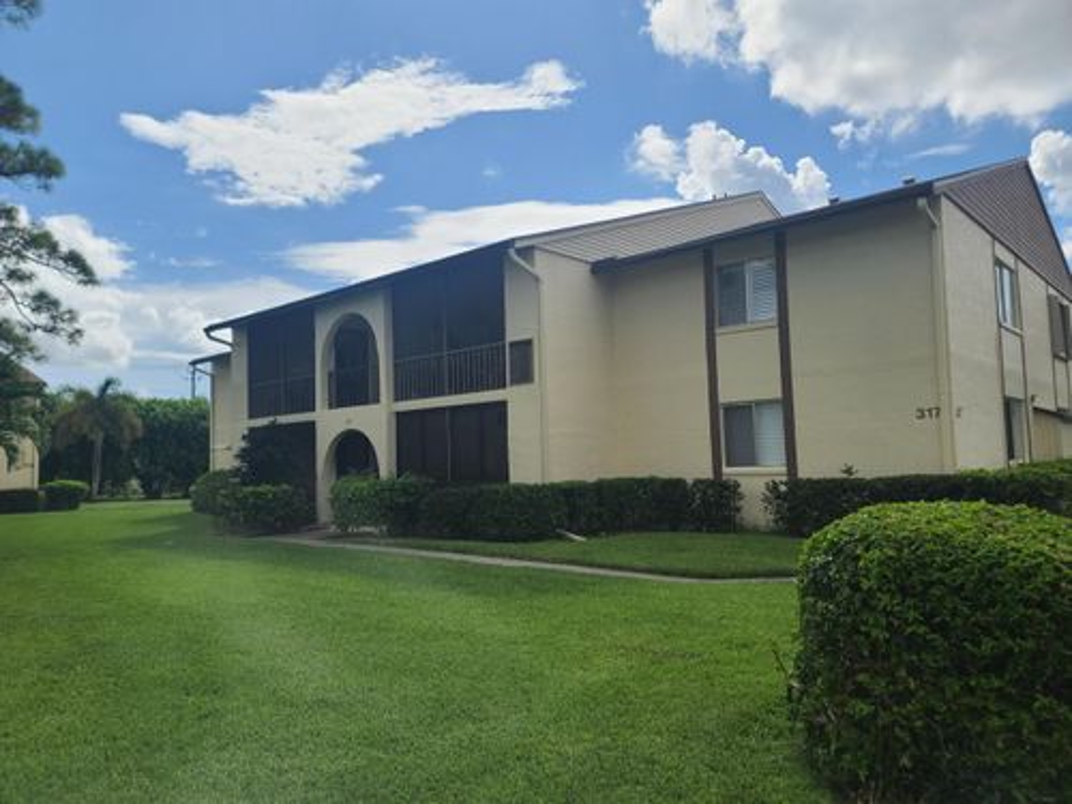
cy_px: 402
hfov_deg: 69.4
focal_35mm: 25
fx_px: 774
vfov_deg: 54.9
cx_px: 536
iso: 16
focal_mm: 7
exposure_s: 1/1336
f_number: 1.8
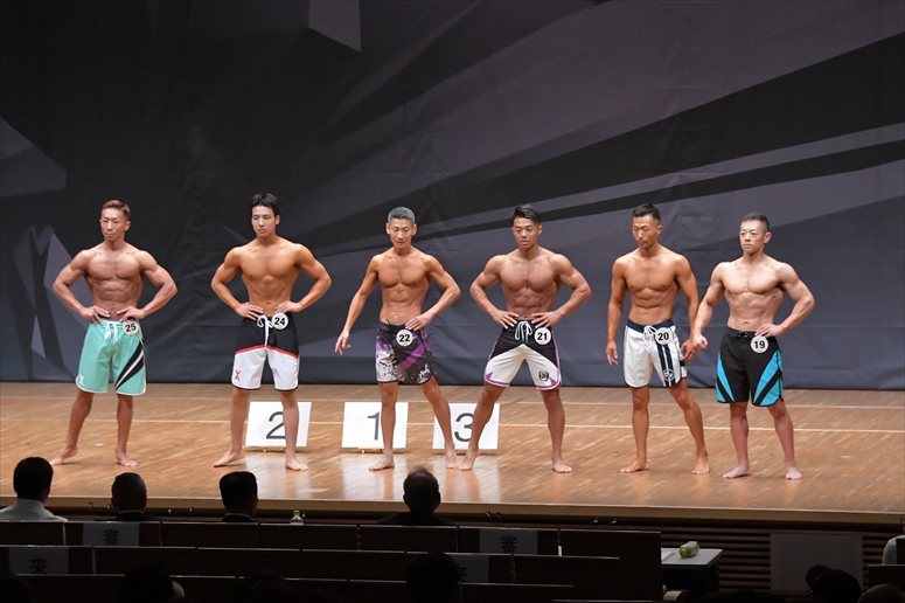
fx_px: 3468
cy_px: 302
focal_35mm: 138
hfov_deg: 14.9
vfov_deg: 9.9
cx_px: 452
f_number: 5.6
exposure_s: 1/400
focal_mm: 92
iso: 8000
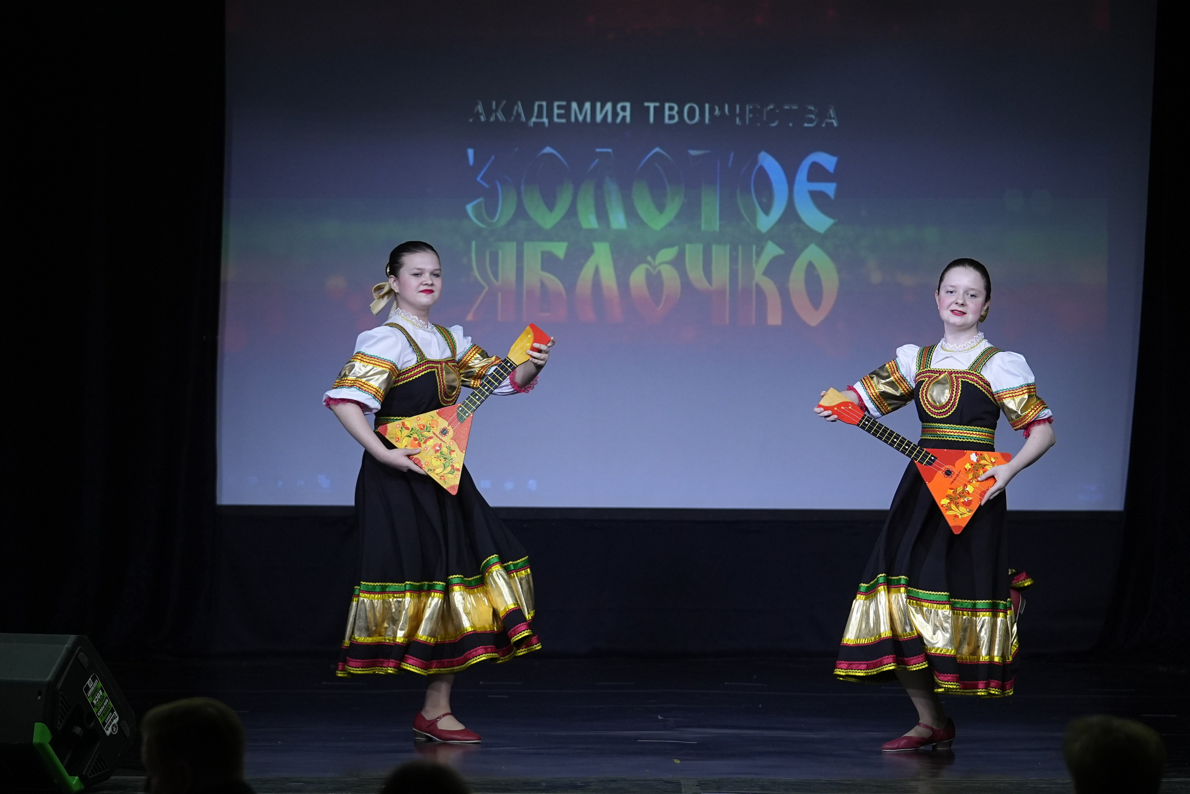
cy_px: 397
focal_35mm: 160
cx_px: 595
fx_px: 5289
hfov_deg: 12.8
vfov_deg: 8.6
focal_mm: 107
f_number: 2.8
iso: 1250
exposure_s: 1/400
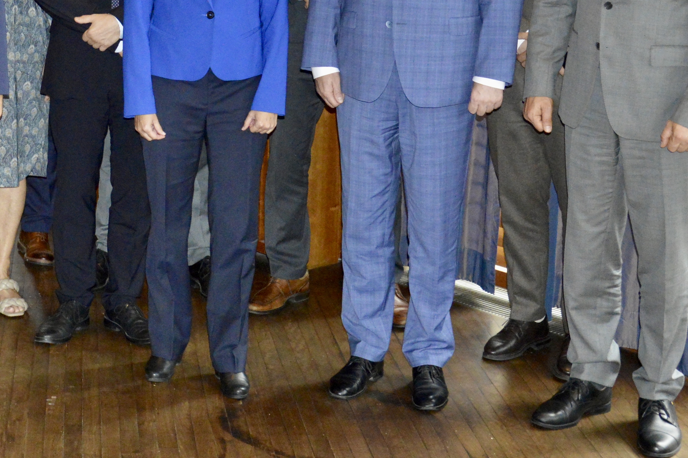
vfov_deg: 16.6
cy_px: 40
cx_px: 34
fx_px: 1547
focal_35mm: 81
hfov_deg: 24.2
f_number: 3.8
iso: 2500
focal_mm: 24
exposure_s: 1/60
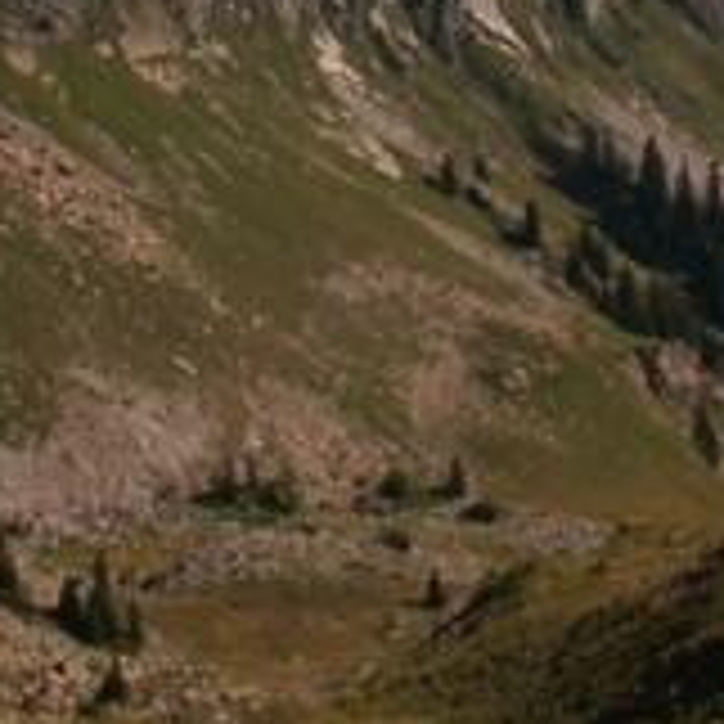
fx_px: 2911
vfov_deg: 13.7
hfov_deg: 14.2
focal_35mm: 123
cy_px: -171
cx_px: 418
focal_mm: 5.86
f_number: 8
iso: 50
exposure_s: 1/200
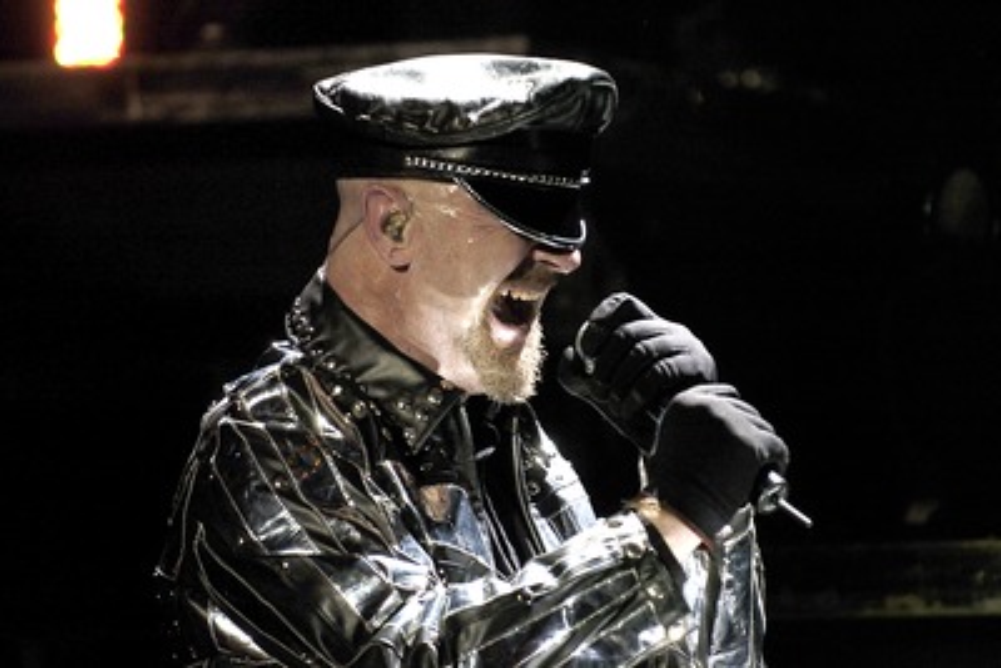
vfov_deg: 4.6
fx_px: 8344
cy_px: 334
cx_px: 500
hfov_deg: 6.9
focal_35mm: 300
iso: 400
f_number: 2.8
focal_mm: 200
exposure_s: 1/400
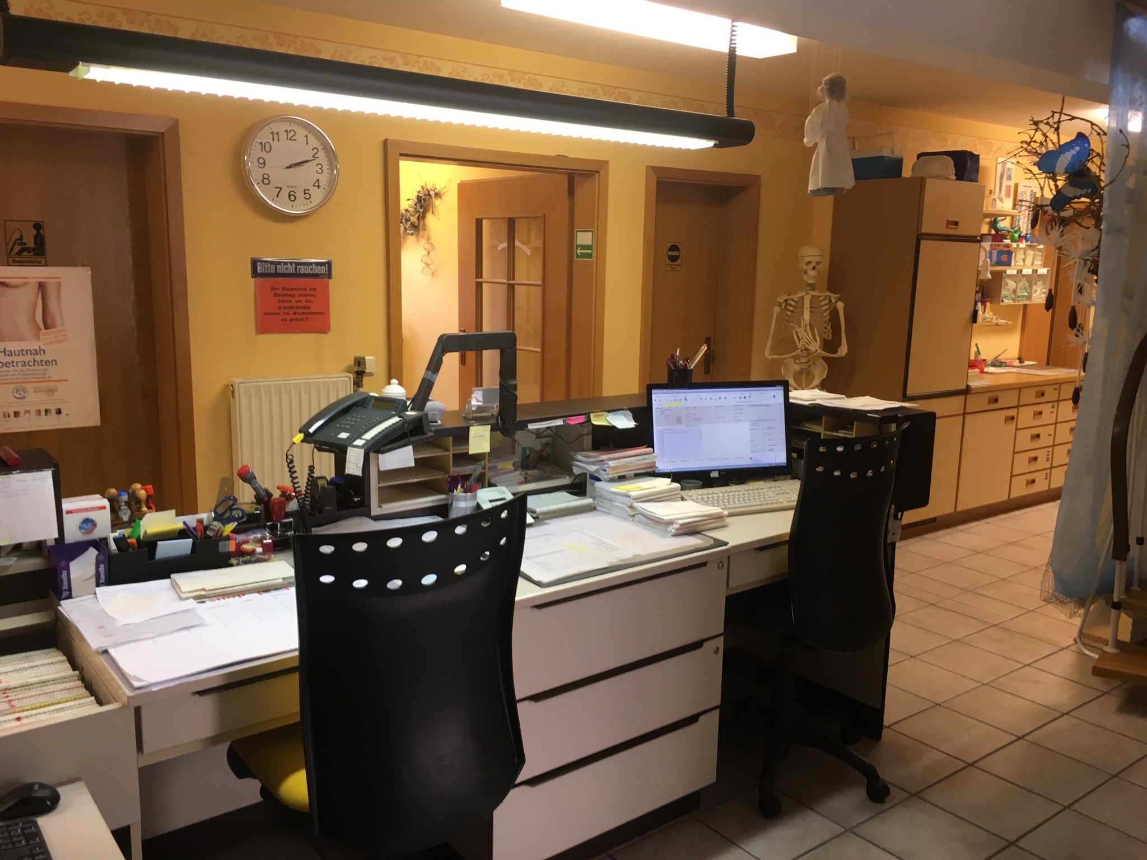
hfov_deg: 61.7
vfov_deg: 48.2
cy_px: 430
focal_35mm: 29
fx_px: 961
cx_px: 574
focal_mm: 4.15
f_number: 2.2
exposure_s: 1/33
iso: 64
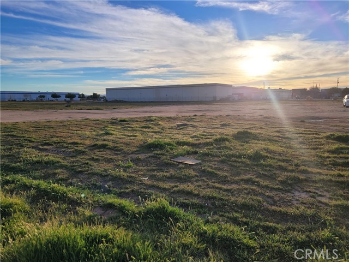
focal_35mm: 26
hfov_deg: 67.3
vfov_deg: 53.1
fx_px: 262
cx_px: 174
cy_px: 131
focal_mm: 5.4
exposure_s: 1/2186
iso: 40
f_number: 1.8
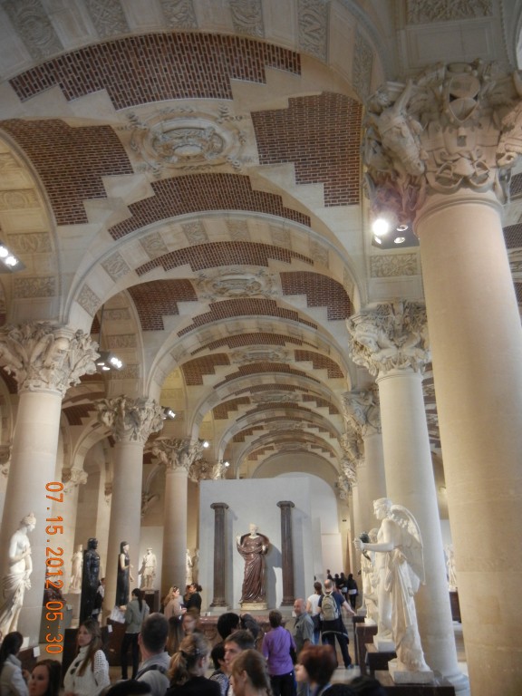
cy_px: 348
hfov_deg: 46.8
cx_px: 261
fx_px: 603
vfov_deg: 60.0
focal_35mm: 30
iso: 400
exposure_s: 1/15.1
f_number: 3.5
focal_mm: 5.4
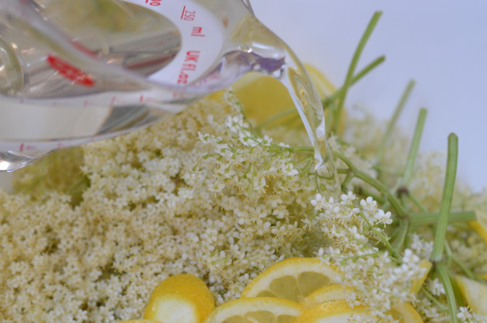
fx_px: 932
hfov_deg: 29.3
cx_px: 238
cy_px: 166
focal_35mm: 69
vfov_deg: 19.7
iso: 250
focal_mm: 40
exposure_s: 1/125
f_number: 5.6
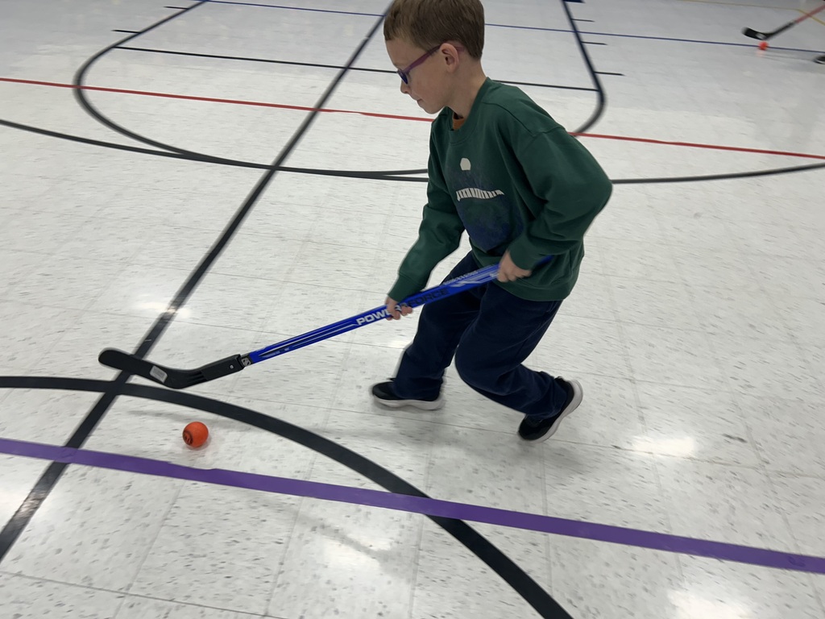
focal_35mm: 26
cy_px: 310
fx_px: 620
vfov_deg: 53.1
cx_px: 412
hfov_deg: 67.3
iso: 64
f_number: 1.5
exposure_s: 1/120
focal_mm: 5.7
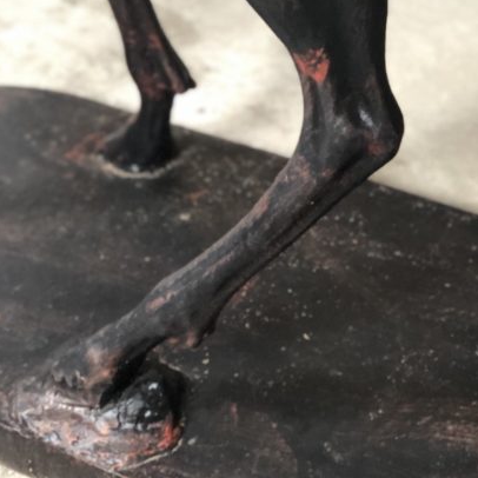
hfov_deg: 14.9
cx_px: 410
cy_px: 26
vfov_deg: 14.8
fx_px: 1812
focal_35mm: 116
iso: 160
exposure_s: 1/13
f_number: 2.4
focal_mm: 6
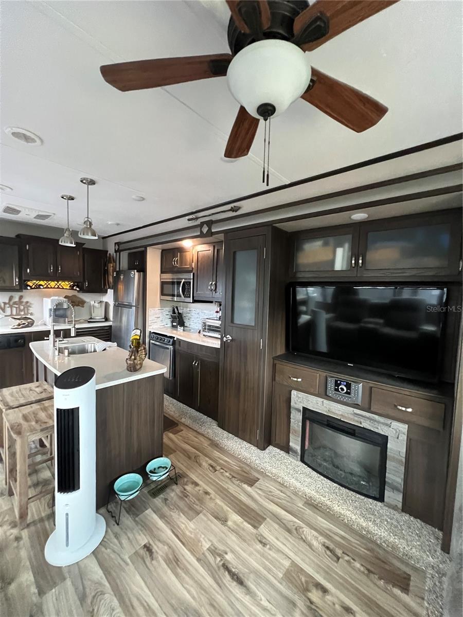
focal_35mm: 13
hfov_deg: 89.9
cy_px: 308
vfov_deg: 106.2
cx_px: 232
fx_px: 232
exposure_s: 1/60
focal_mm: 1.57
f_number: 1.8
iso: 1000
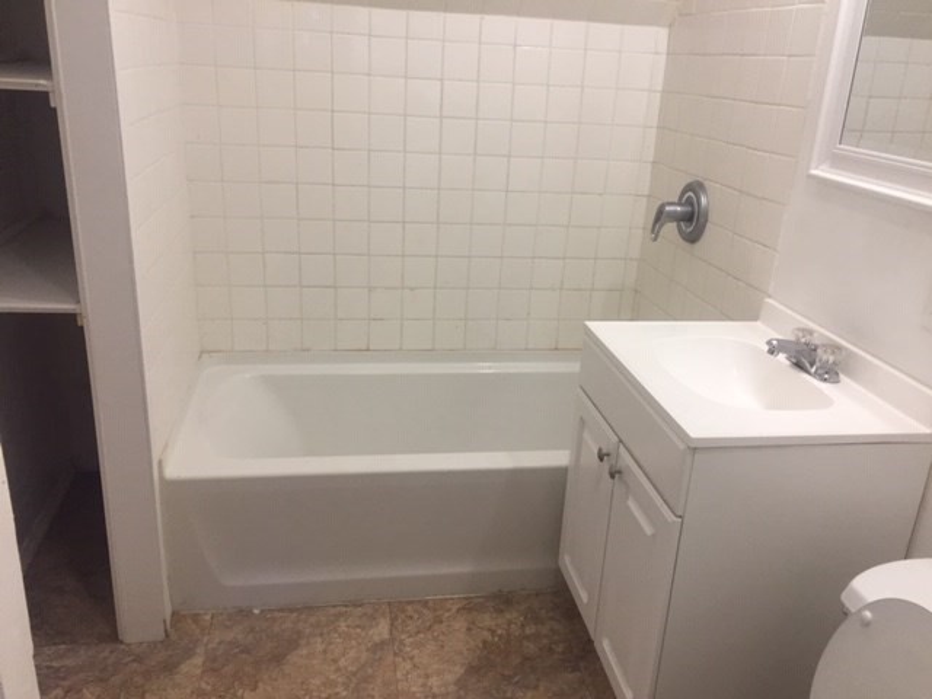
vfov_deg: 48.2
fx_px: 781
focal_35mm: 29
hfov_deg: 61.7
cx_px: 466
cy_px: 350
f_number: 2.2
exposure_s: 1/30
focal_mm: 4.15
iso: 50
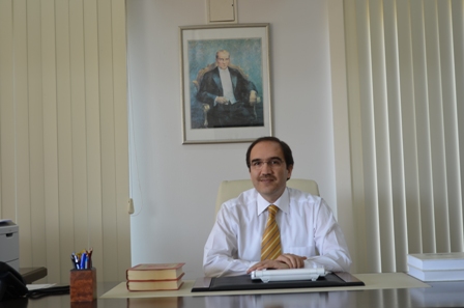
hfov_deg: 33.5
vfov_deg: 22.5
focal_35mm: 60
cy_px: 154
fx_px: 772
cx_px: 232
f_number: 5.3
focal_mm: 40
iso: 100
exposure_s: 1/30
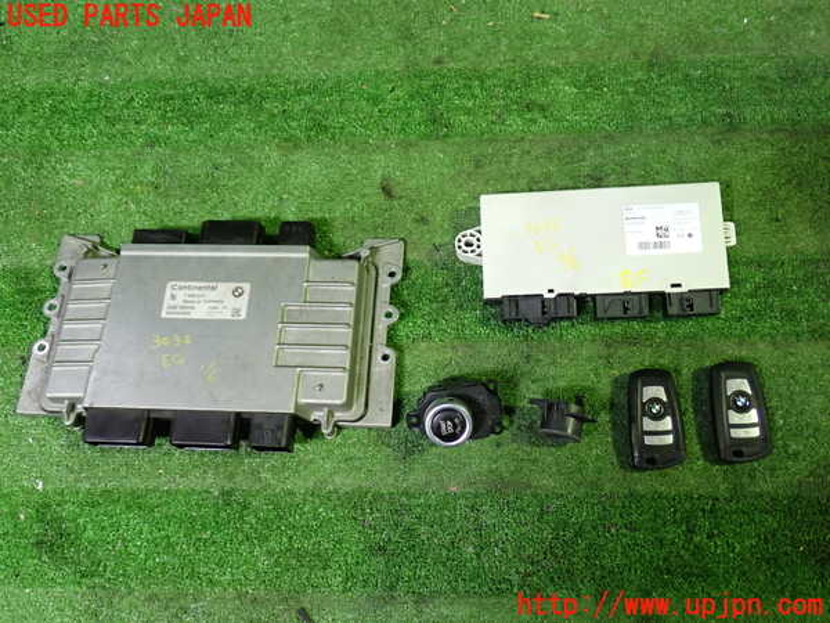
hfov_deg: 60.0
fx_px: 719
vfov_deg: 46.8
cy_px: 312
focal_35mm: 30
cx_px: 415
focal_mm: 5.4
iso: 400
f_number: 2.3
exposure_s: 1/30
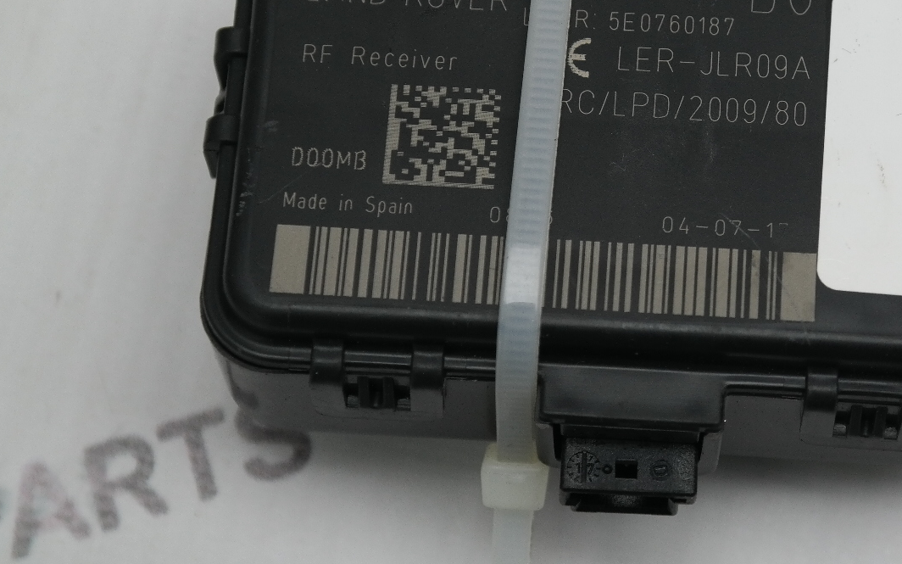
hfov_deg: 15.0
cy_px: 103
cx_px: 667
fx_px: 3417
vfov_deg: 9.4
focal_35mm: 139
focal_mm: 55
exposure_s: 1/80
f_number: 5.6
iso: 400
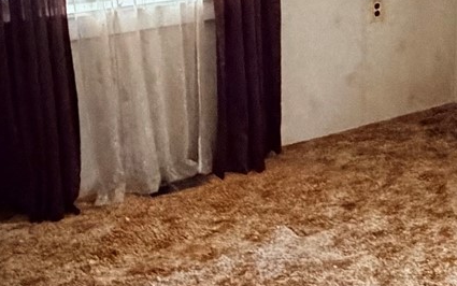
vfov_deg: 19.2
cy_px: 48
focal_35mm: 67
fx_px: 835
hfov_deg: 29.8
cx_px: 374
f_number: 2.2
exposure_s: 1/40
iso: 1600
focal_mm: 2.22
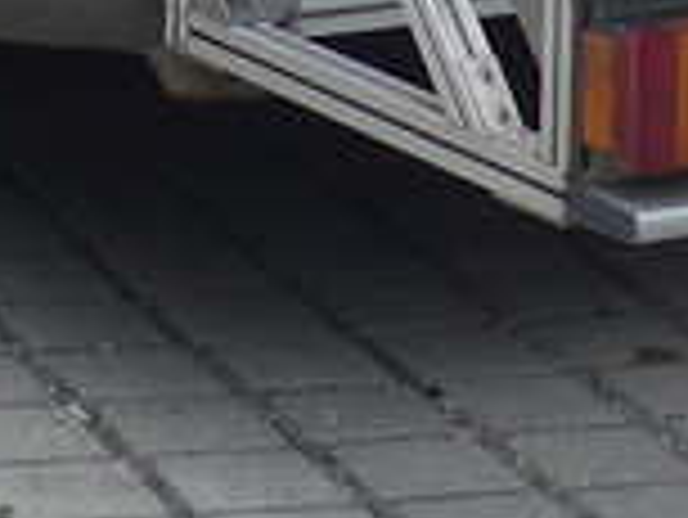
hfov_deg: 8.7
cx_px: 409
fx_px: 4515
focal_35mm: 227
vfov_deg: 5.8
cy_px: -1342
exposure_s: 1/500
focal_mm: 6
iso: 80
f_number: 2.8
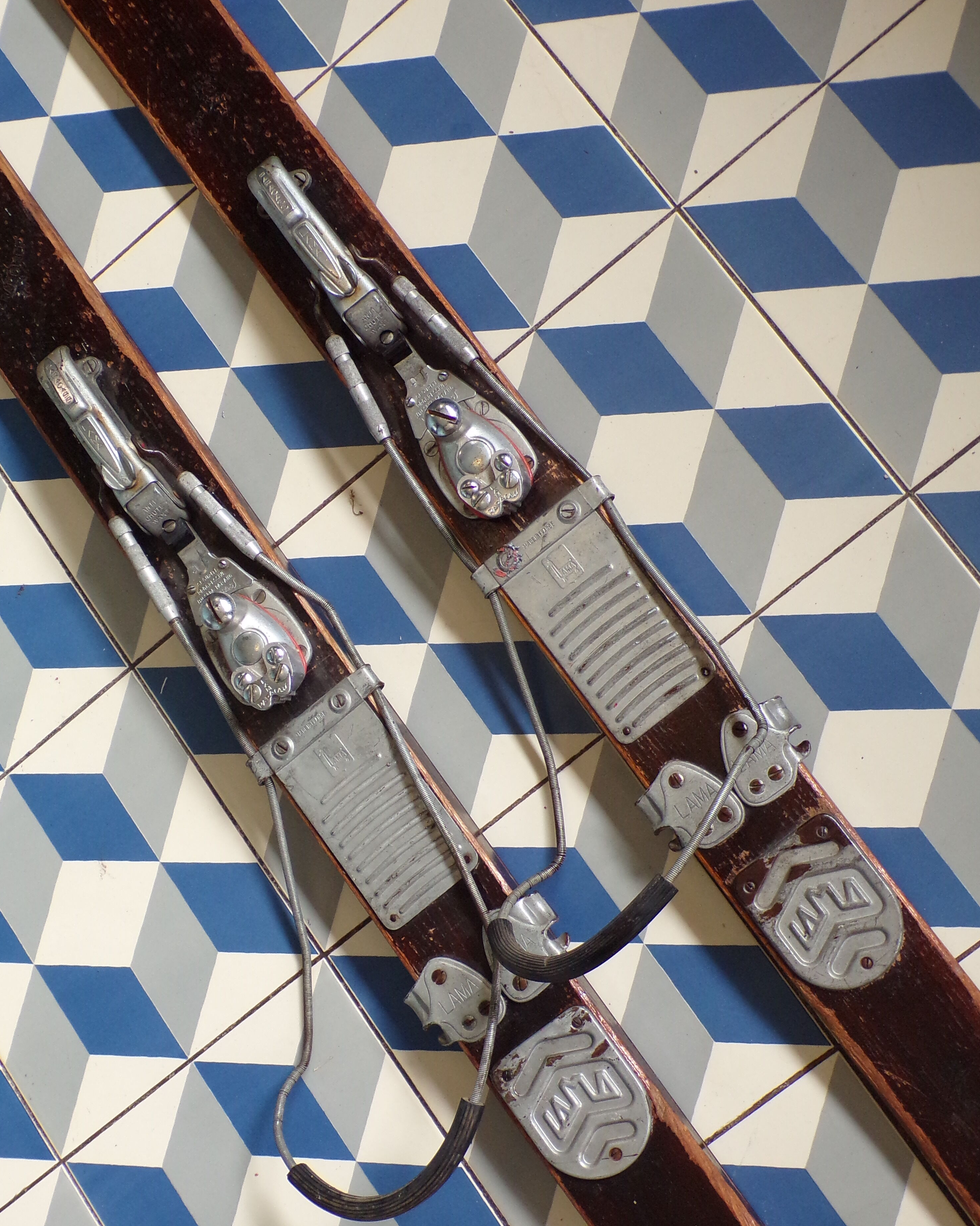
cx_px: 463
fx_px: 1849
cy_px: 611
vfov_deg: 36.7
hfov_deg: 29.7
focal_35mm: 51
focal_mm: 7.6
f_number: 3.4
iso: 200
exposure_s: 1/25
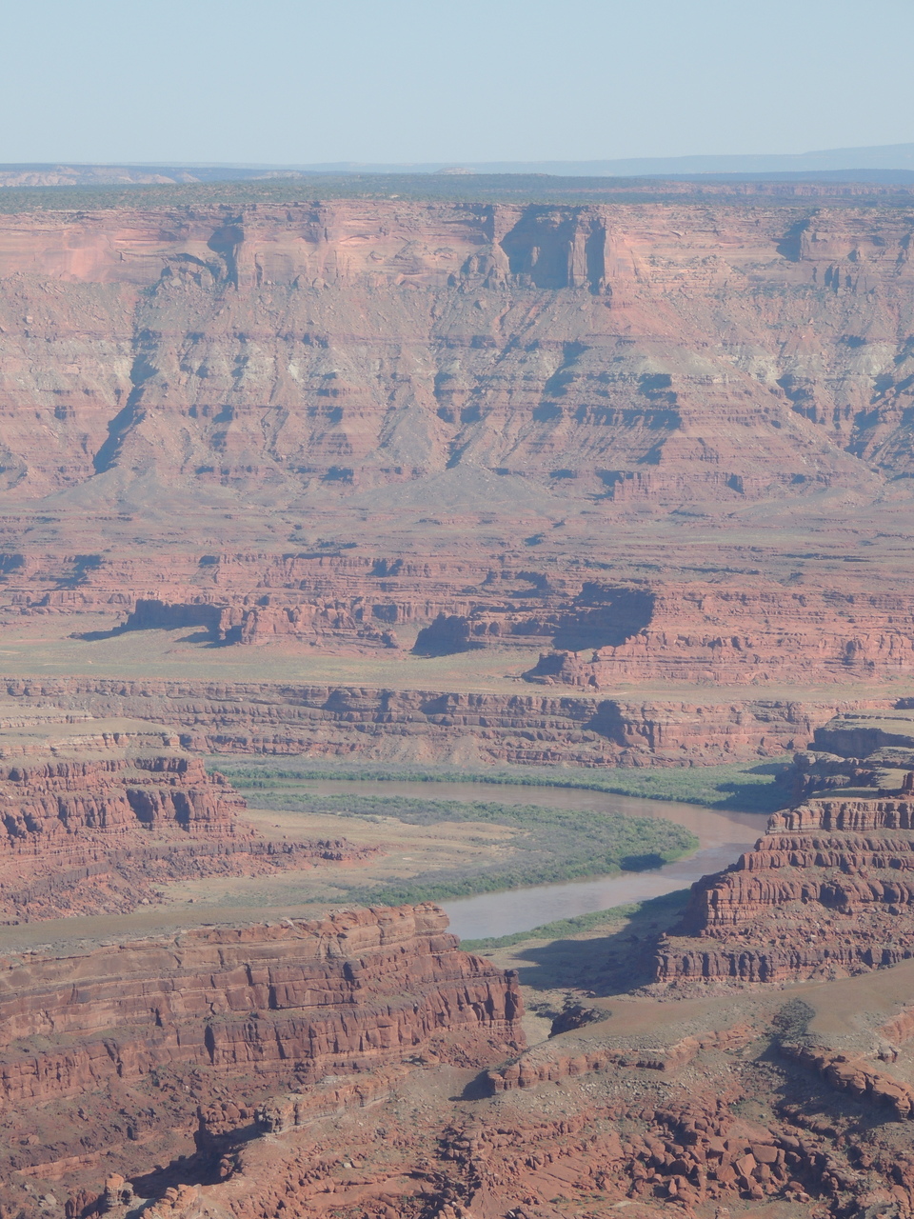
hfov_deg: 8.7
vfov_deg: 11.6
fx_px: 5985
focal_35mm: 170
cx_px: 457
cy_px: 610
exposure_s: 1/500
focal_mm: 30.3
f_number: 4.5
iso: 100
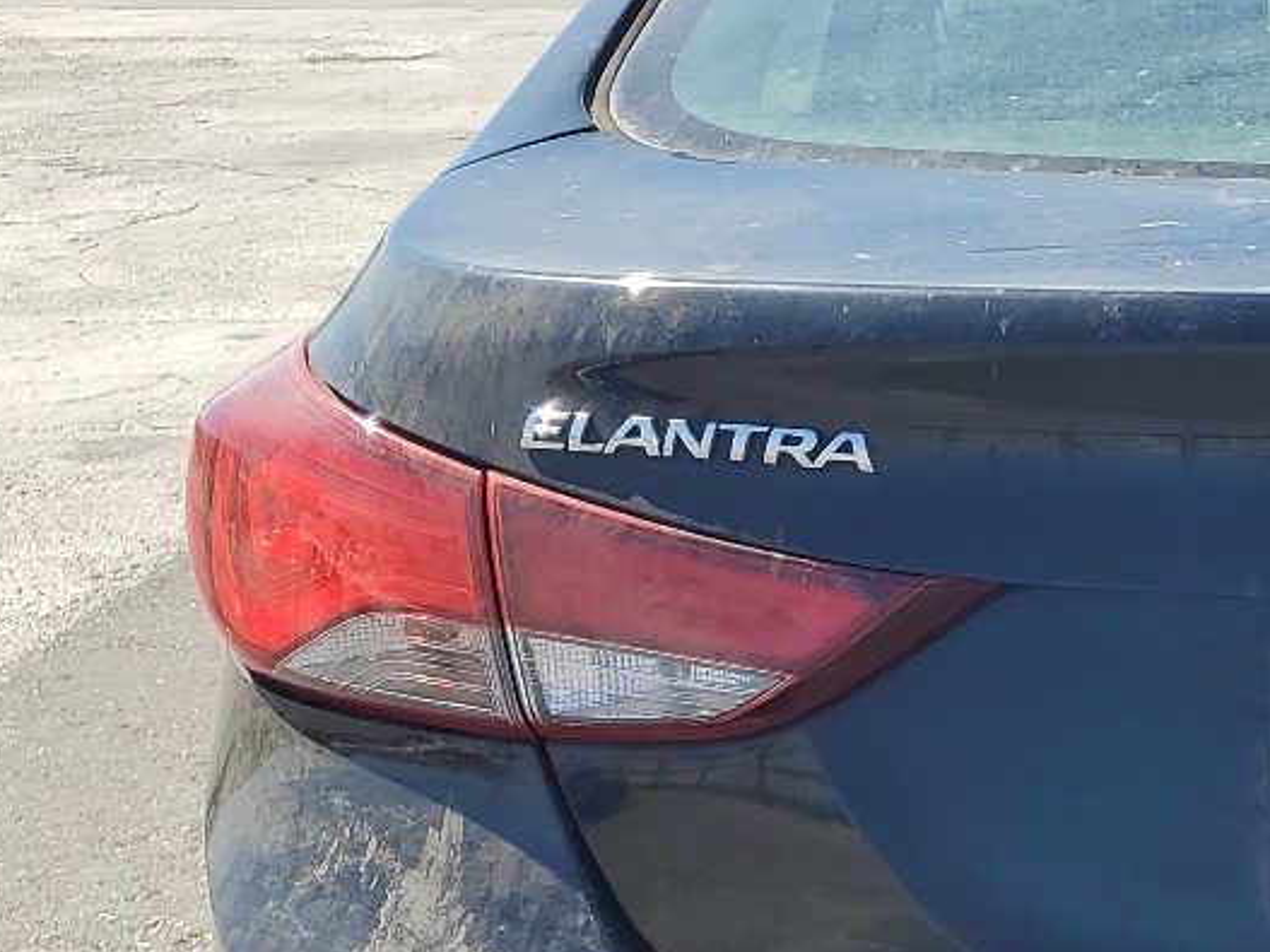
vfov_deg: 18.5
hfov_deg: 22.8
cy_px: 766
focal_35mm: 79
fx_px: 2898
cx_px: 1506
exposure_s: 1/2000
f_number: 1.5
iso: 50
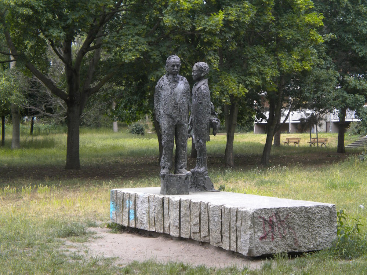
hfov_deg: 28.6
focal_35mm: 68
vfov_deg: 21.6
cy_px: 138
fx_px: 721
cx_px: 184
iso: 121
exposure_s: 1/125
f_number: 4.6
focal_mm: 12.3
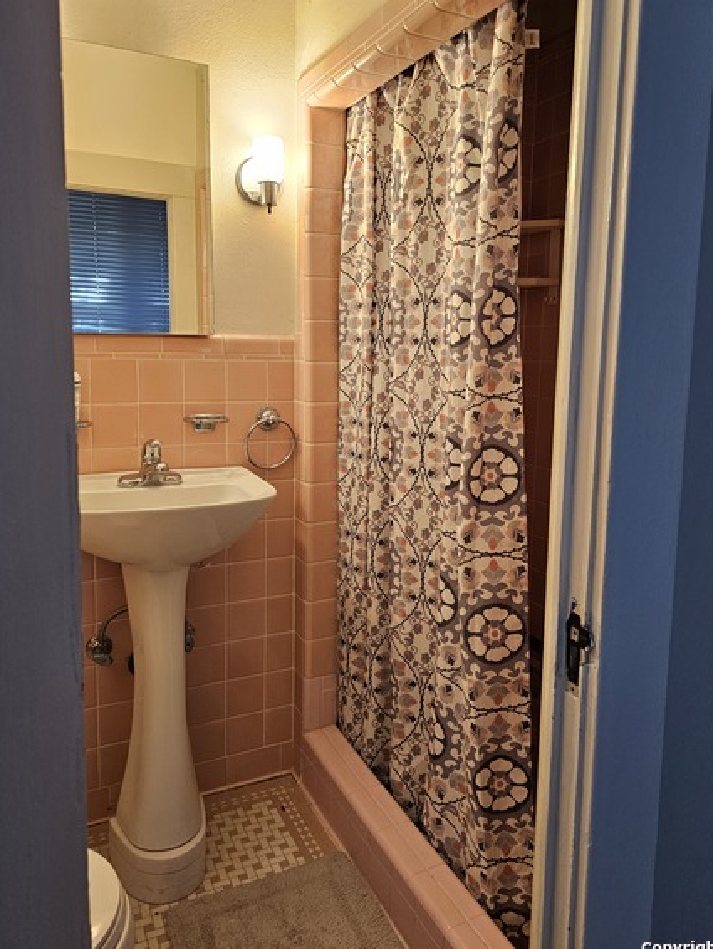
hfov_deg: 53.1
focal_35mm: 26
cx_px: 372
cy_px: 441
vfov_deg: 67.2
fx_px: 714
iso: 250
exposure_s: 1/120
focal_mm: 6.3
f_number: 1.7
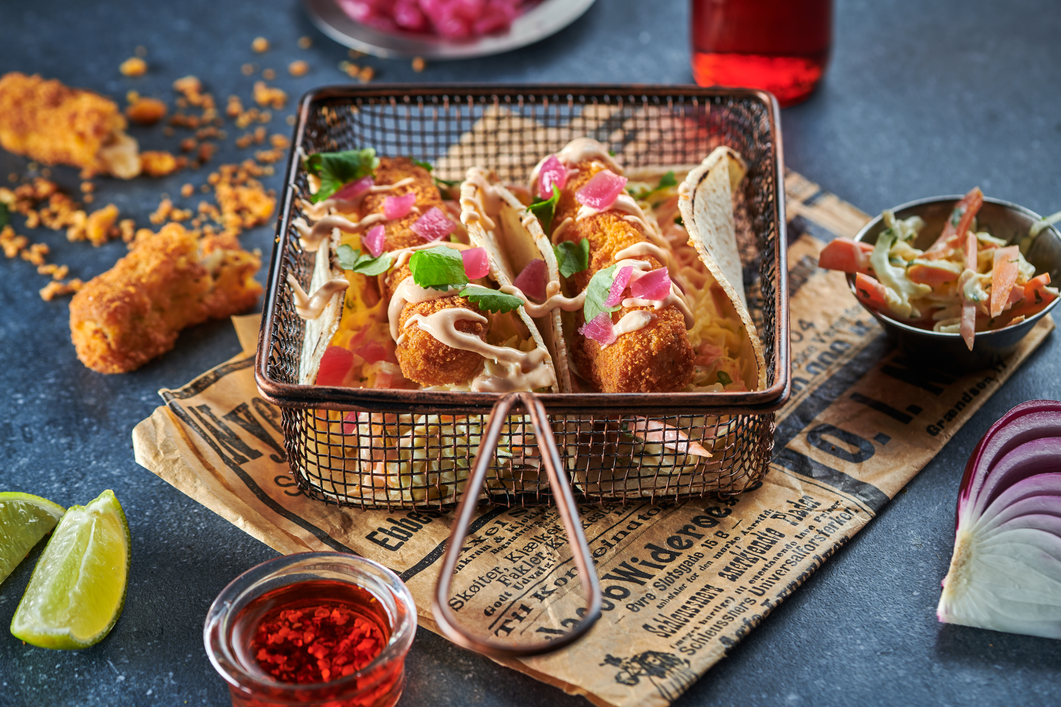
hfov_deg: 22.6
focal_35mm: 90
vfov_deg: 15.2
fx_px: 2652
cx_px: 530
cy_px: 354
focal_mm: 90
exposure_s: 1/200
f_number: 6.3
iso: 31
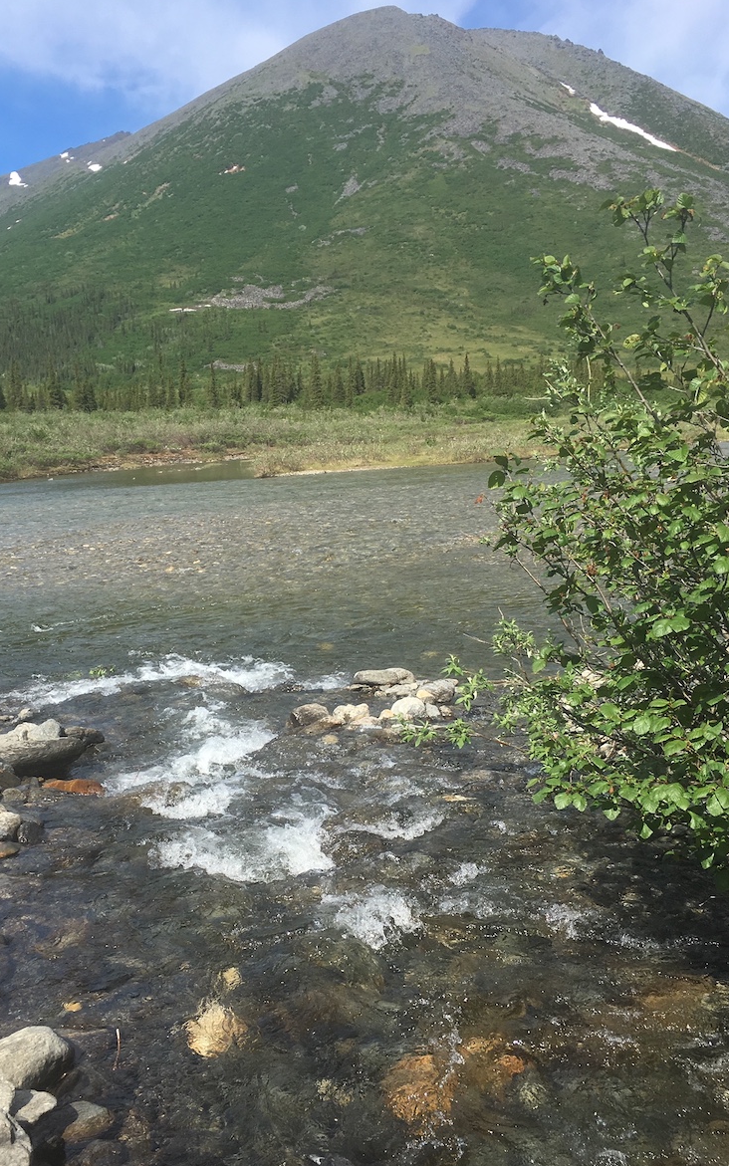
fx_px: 1112
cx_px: 274
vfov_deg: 55.2
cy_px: 650
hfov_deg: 36.1
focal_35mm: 35
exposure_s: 1/950
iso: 25
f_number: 2.2
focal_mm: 4.15
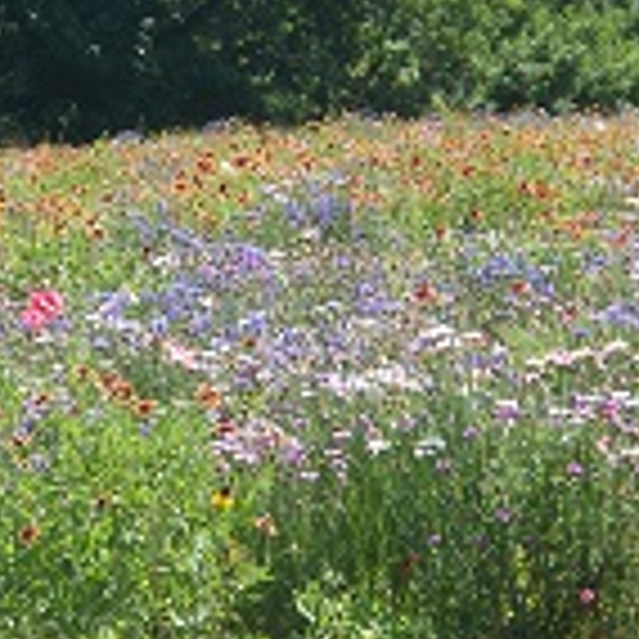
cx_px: 14
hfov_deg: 5.1
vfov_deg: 5.2
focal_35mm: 340
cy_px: 230
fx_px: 7101
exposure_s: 1/250
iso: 64
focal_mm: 28.83
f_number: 4.4
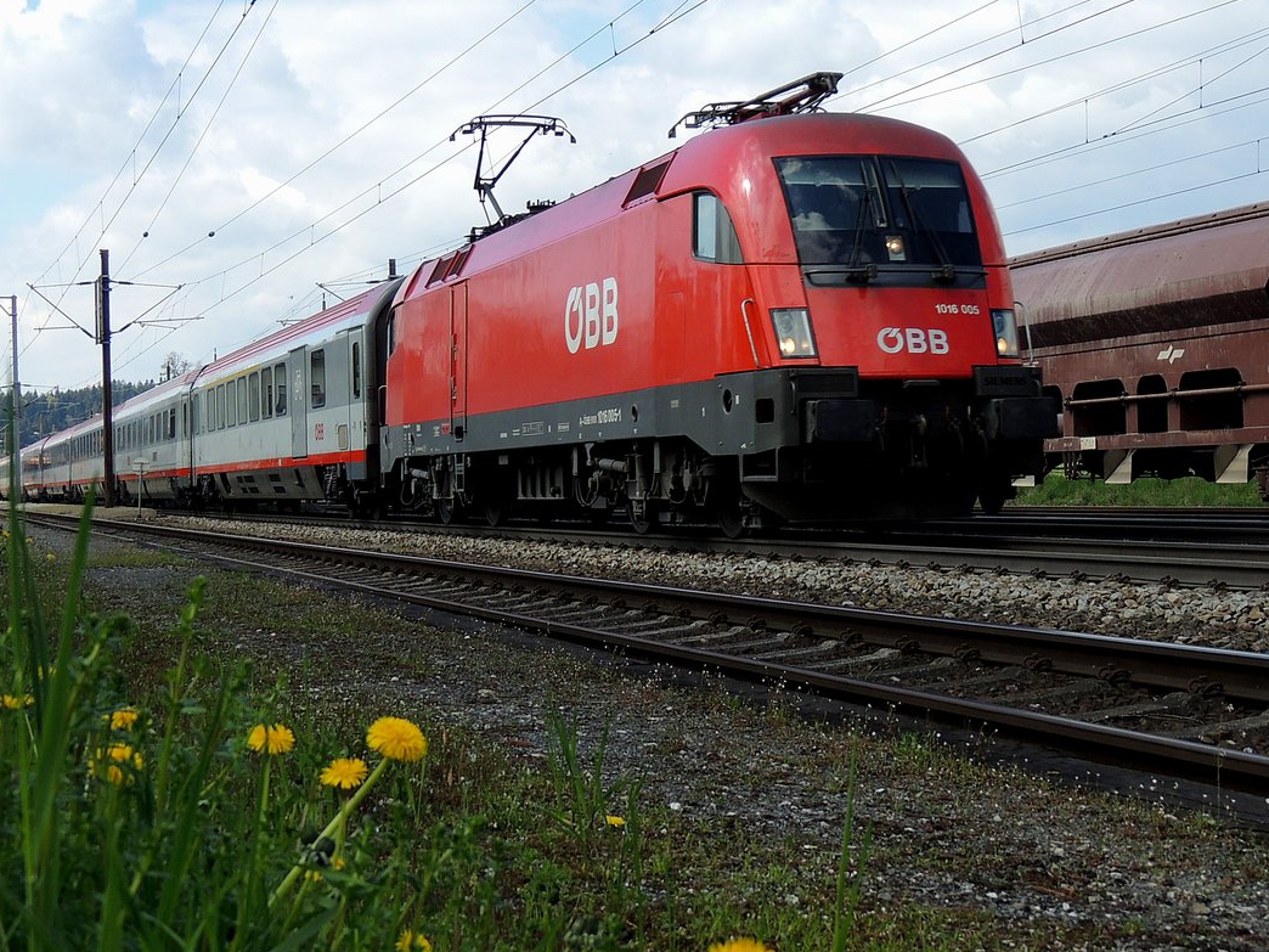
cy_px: 481
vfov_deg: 27.0
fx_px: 1980
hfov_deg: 35.5
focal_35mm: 54
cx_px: 560
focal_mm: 8.3
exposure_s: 1/800
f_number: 3.5
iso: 100
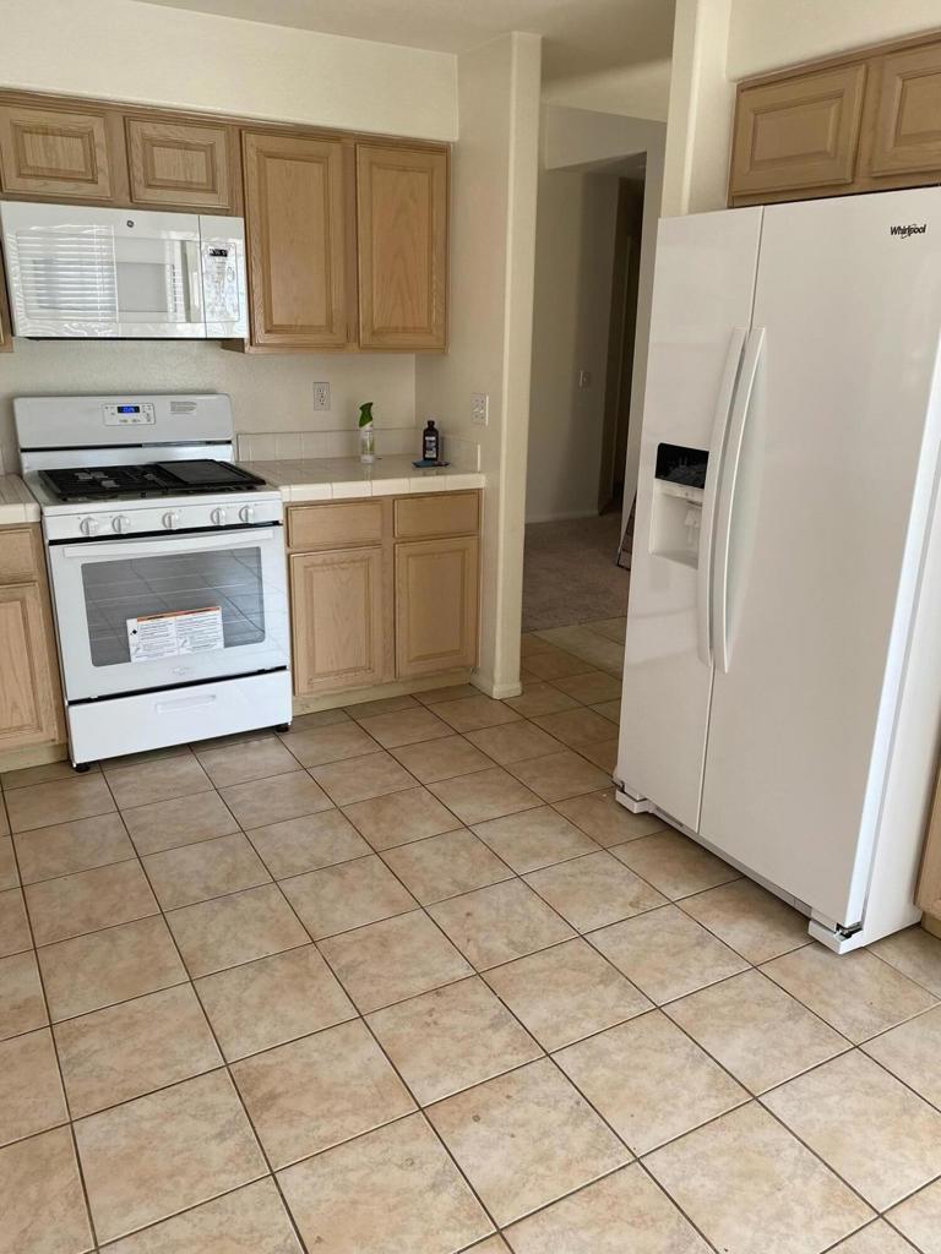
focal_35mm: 26
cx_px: 470
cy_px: 627
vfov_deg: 67.3
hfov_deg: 53.1
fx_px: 942
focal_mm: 4.25
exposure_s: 1/121
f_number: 1.8
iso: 100
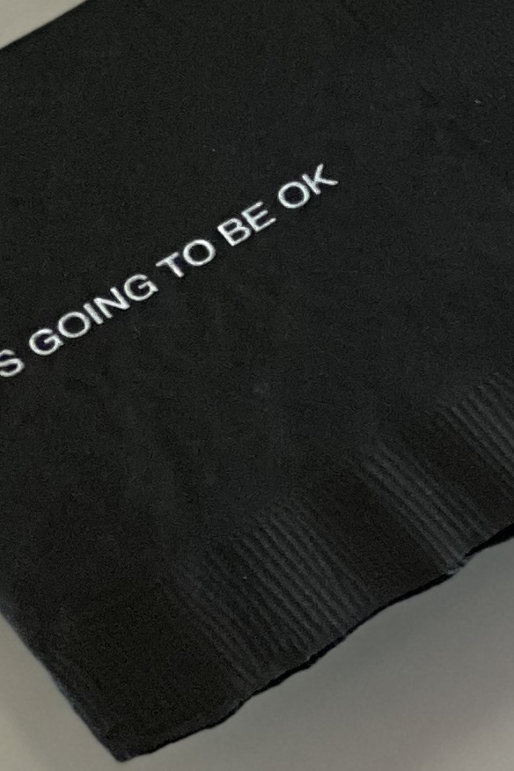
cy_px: -477
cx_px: 1219
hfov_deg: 5.3
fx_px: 5332
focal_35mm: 249
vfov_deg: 8.1
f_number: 2
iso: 250
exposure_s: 1/120
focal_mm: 6
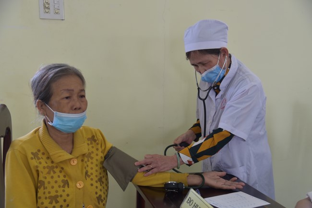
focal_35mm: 48
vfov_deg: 28.1
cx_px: 156
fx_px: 416
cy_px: 104
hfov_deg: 41.1
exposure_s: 1/60
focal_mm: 48
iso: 400
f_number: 4
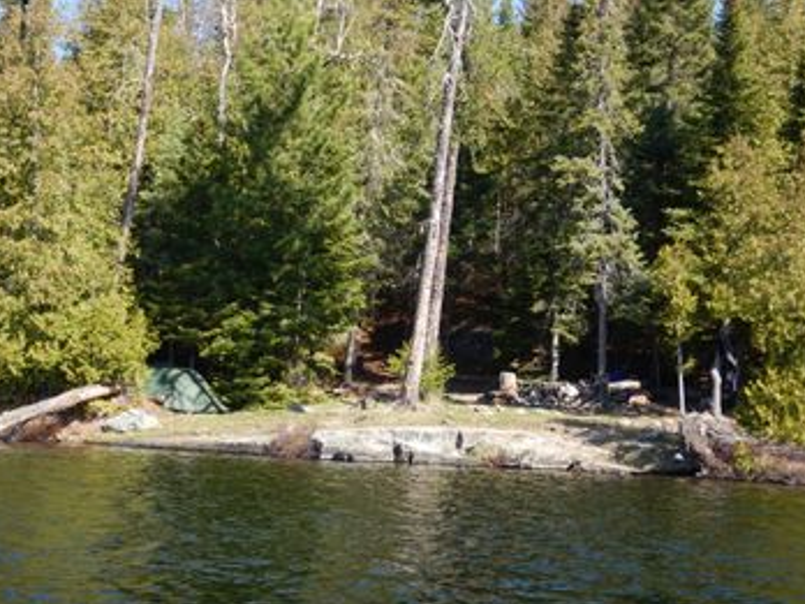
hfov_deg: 25.3
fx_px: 1791
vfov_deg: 19.1
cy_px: 271
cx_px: 400
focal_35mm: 77
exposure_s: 1/250
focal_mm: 12
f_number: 4.5
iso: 125
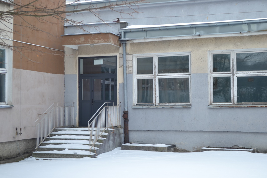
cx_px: 134
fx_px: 445
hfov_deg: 33.4
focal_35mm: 60
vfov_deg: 22.6
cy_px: 89
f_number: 6.3
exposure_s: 1/160
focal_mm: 40
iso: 100
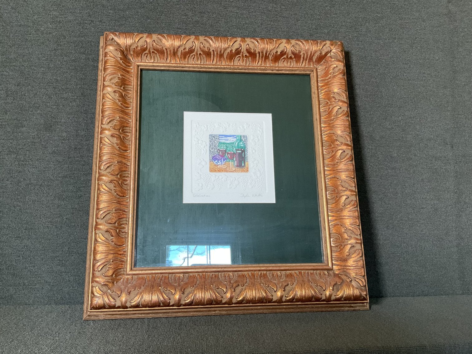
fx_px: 395
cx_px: 236
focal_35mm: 29
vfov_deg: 48.2
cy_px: 177
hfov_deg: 61.7
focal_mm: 3
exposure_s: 1/60
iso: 200
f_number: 1.8
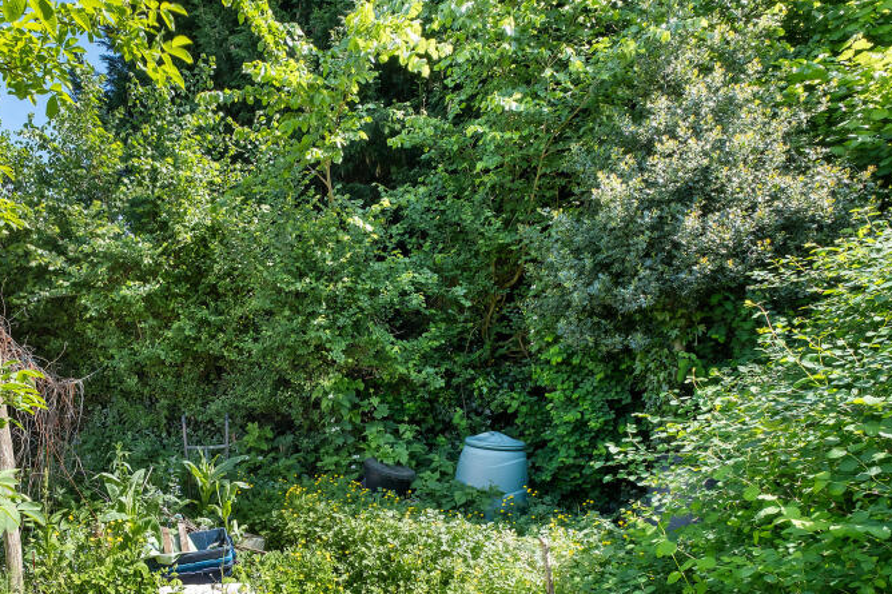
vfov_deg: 52.8
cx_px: 259
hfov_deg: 72.5
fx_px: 570
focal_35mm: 23
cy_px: 441
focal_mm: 10
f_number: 8
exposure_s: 1/90
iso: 160
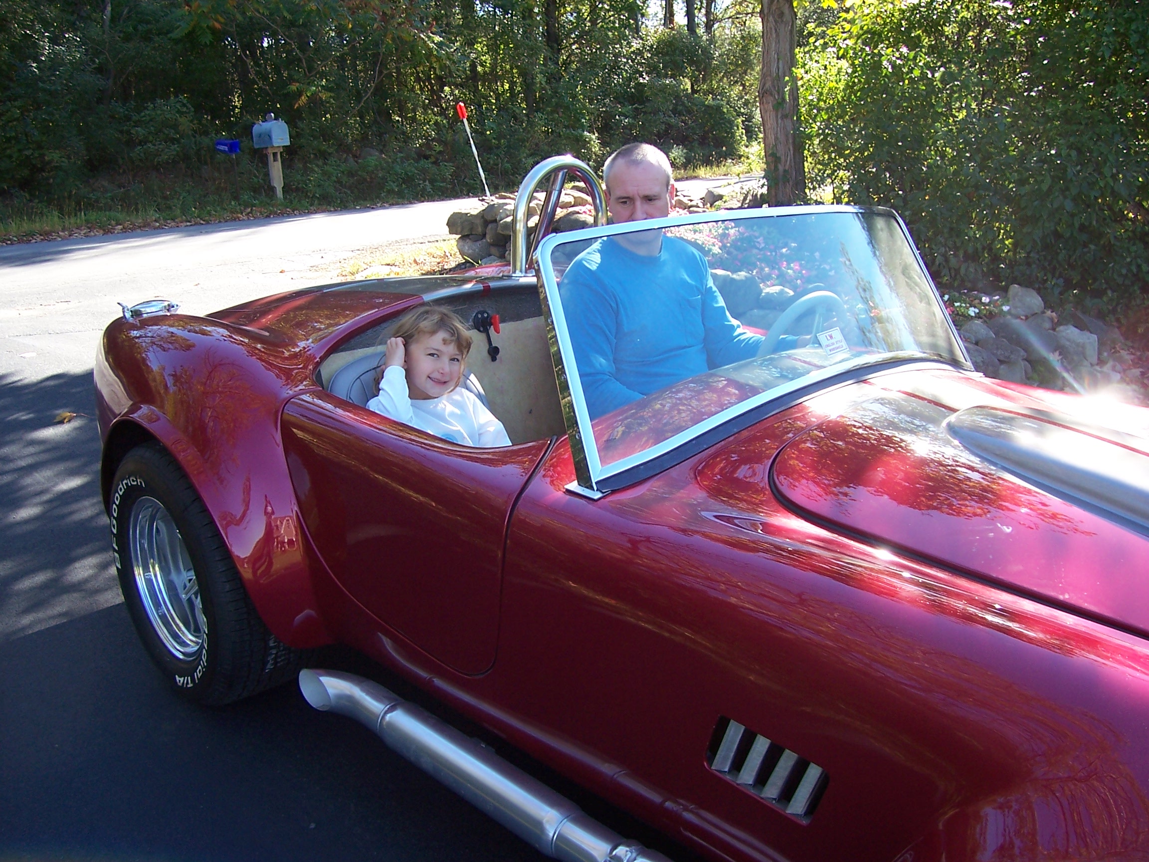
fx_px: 1129
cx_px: 574
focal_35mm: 34
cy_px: 431
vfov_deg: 41.8
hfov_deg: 54.0
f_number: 2.7
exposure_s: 1/180
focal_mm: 5.6
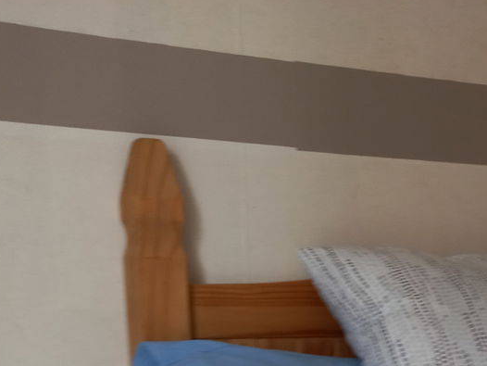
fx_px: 1070
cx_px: 460
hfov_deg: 24.7
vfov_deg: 17.4
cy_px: 552
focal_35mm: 76
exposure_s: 1/50
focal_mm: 4.6
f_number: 1.8
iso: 125
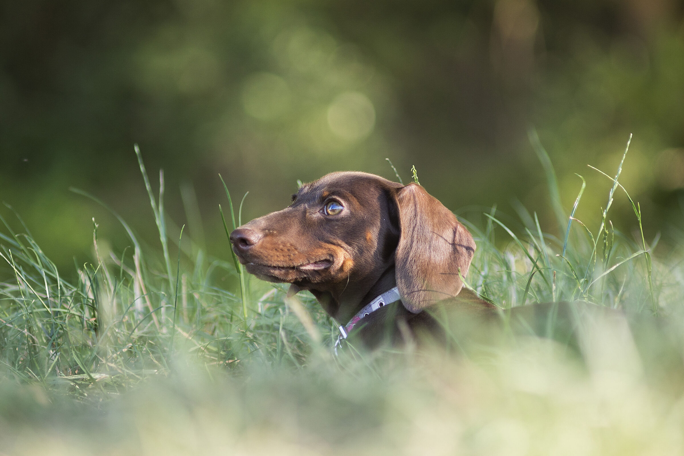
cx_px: 342
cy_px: 228
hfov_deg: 8.6
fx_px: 4560
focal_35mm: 240
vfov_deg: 5.7
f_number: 4
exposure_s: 1/90
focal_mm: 160
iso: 200
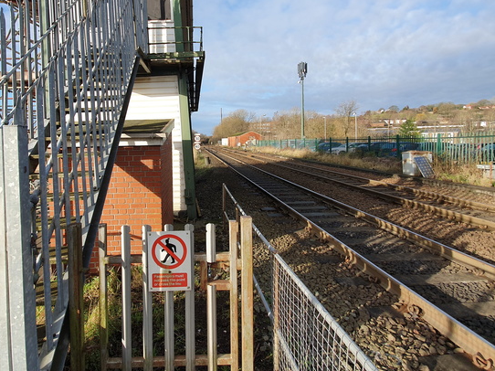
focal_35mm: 19
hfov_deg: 83.7
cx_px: 200
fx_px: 272
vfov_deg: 67.8
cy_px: 145
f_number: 2.2
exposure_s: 1/510
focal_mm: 1.8
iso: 50
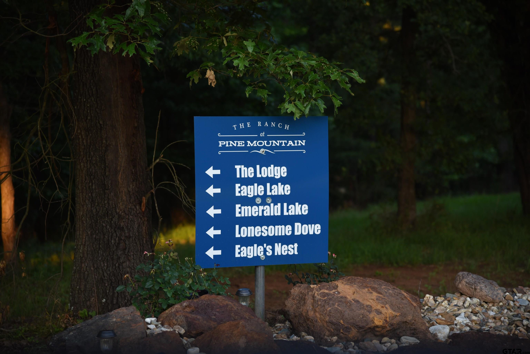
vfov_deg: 11.4
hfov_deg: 17.1
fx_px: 1767
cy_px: 177
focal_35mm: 120
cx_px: 265
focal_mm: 120
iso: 640
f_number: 4
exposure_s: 1/320
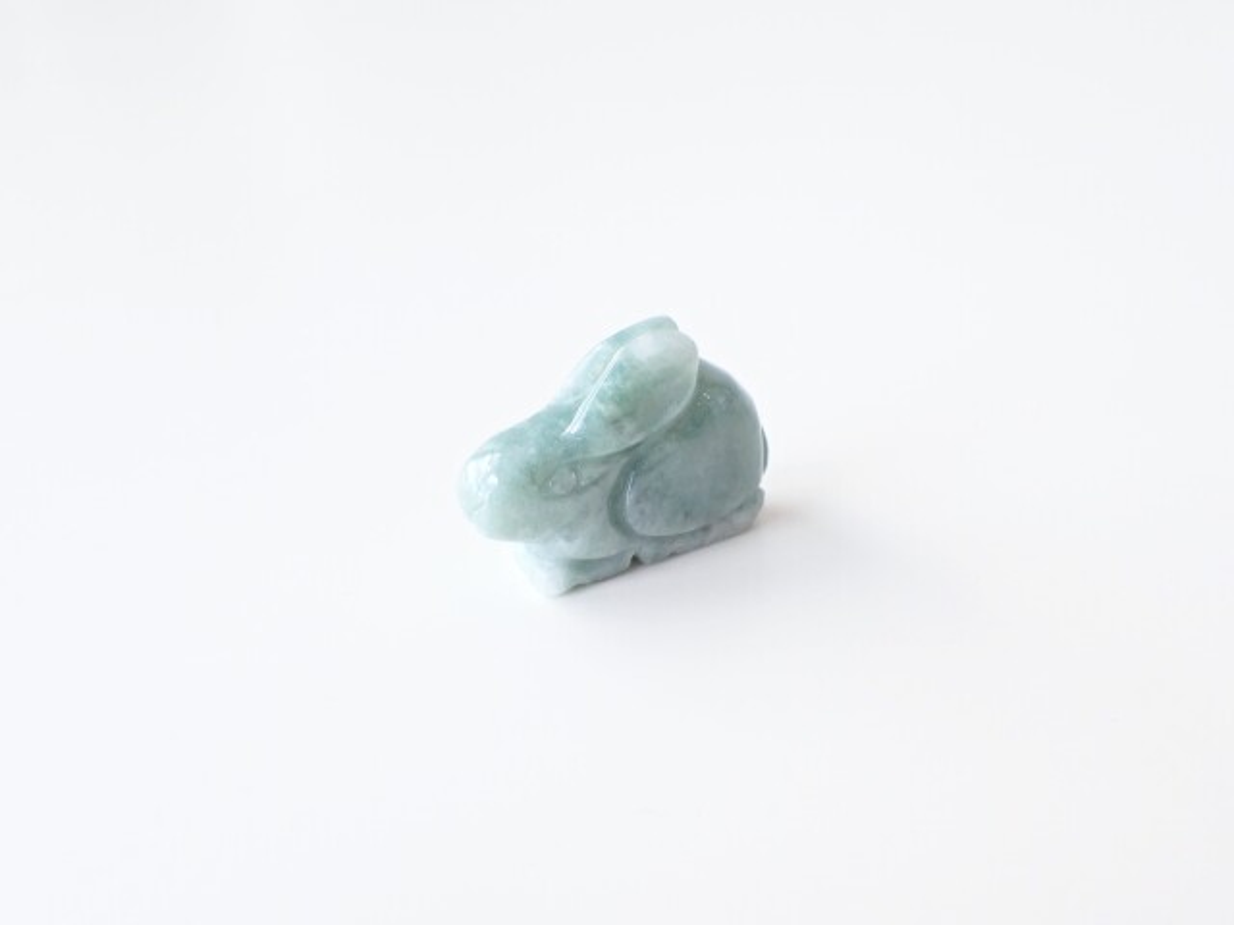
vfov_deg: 46.8
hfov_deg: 60.0
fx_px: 1069
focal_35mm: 30
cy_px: 462
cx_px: 617
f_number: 3.2
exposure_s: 1/125
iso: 200
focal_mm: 5.4
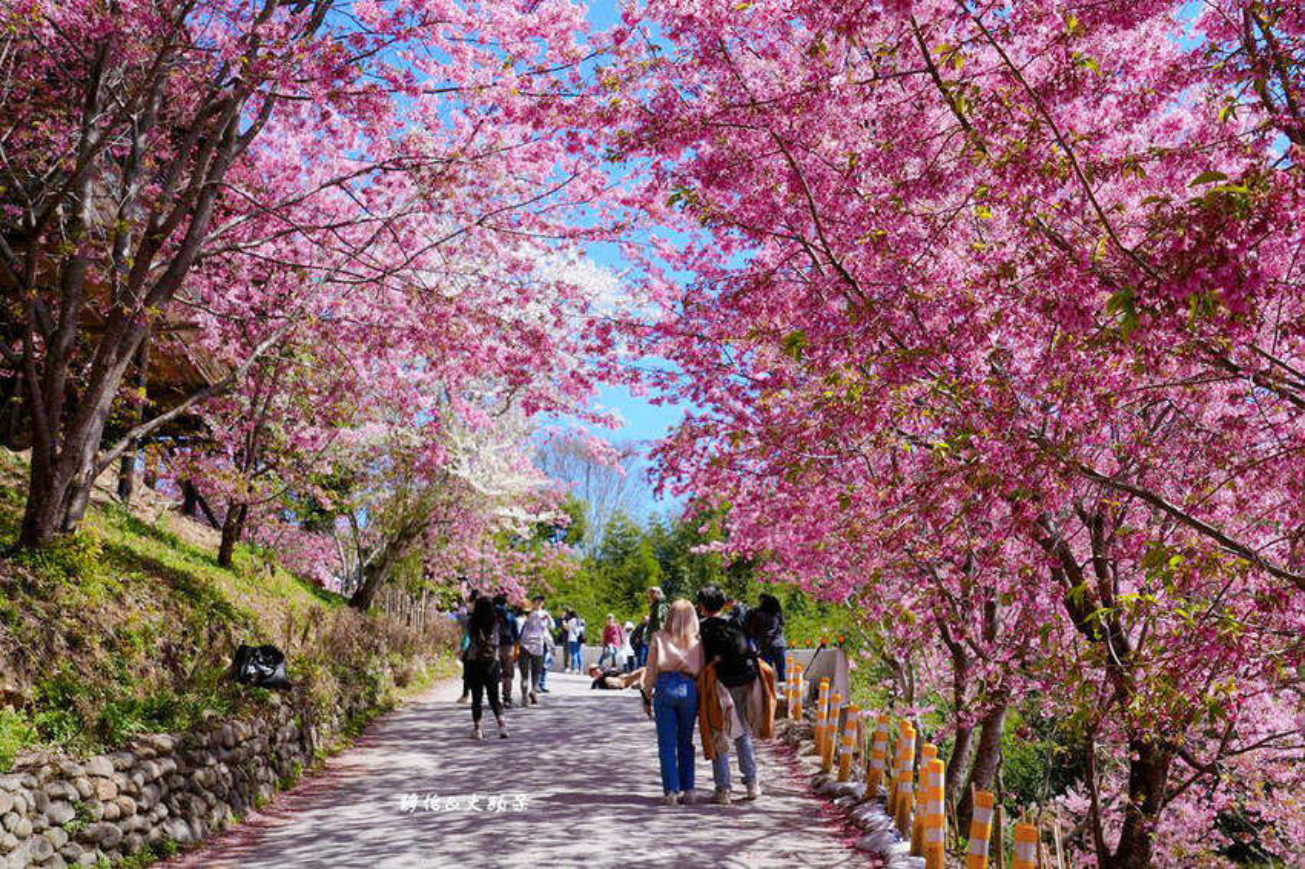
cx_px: 652
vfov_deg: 33.4
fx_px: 1449
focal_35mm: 40
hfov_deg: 48.5
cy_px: 434
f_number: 8
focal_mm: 40
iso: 320
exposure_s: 1/800
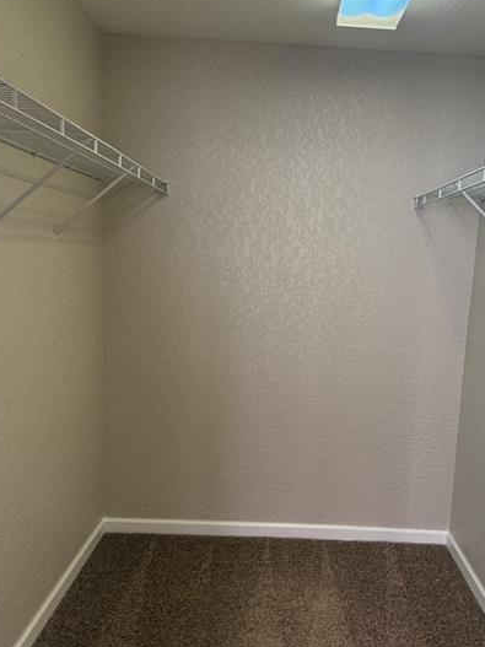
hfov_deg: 40.4
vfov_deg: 52.4
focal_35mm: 35
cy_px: 374
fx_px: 654
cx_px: 298
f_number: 1.78
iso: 200
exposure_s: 1/90
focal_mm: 6.76
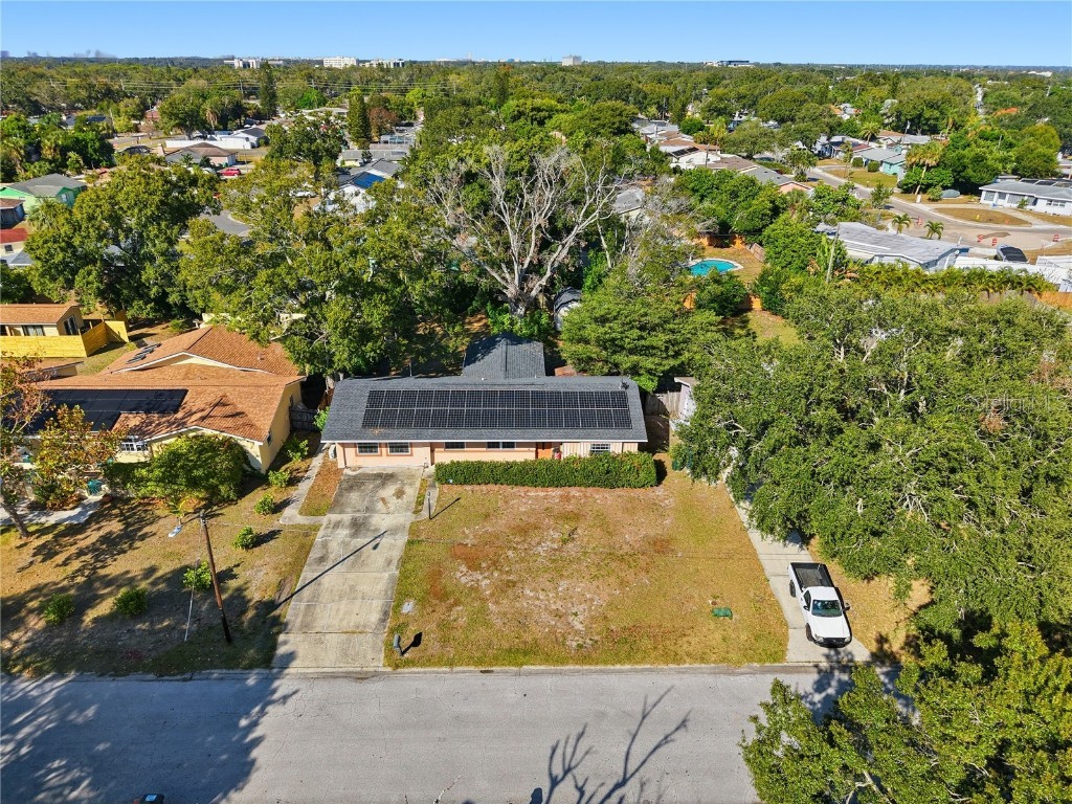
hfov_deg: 71.6
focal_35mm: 24
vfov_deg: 56.8
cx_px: 536
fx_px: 743
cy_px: 402
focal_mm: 8.7
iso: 120
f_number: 1.8
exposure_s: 1/80
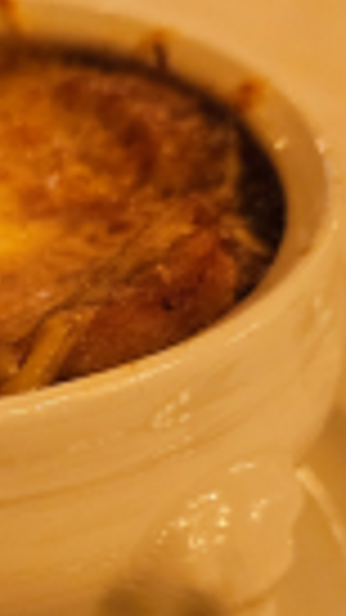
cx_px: -18
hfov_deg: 16.1
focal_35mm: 73
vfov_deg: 28.6
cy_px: 445
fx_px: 1191
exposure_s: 1/50
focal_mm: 5.4
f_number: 1.8
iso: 640
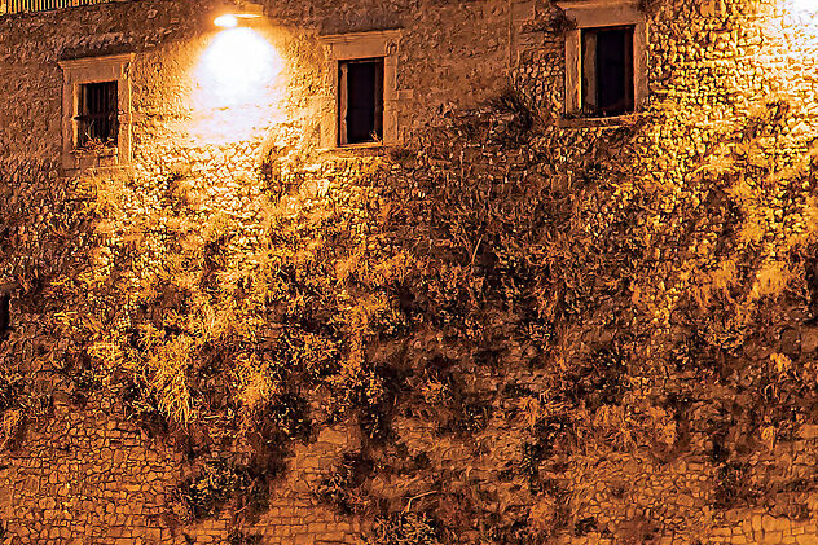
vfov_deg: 7.2
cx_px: -470
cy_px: 201
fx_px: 4316
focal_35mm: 190
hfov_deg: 10.4
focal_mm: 50
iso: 200
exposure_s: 6
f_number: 5.6
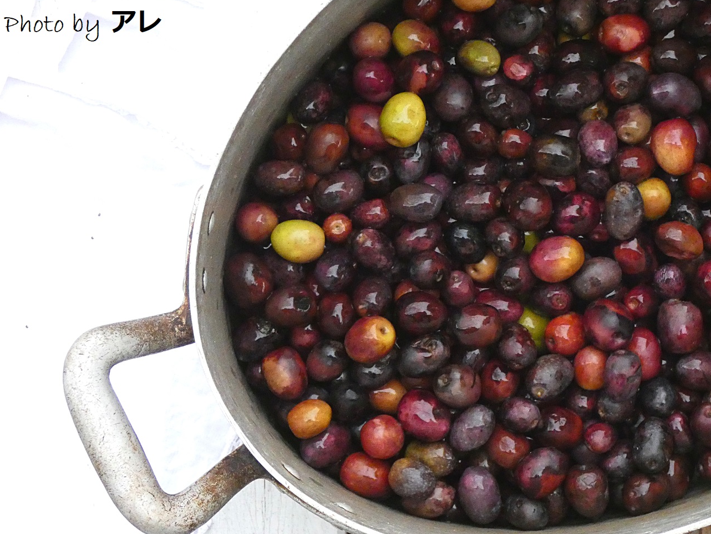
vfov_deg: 11.3
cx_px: 386
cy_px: 278
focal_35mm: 131
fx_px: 2691
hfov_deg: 15.0
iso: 1600
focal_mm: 20.1
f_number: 5
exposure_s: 1/80
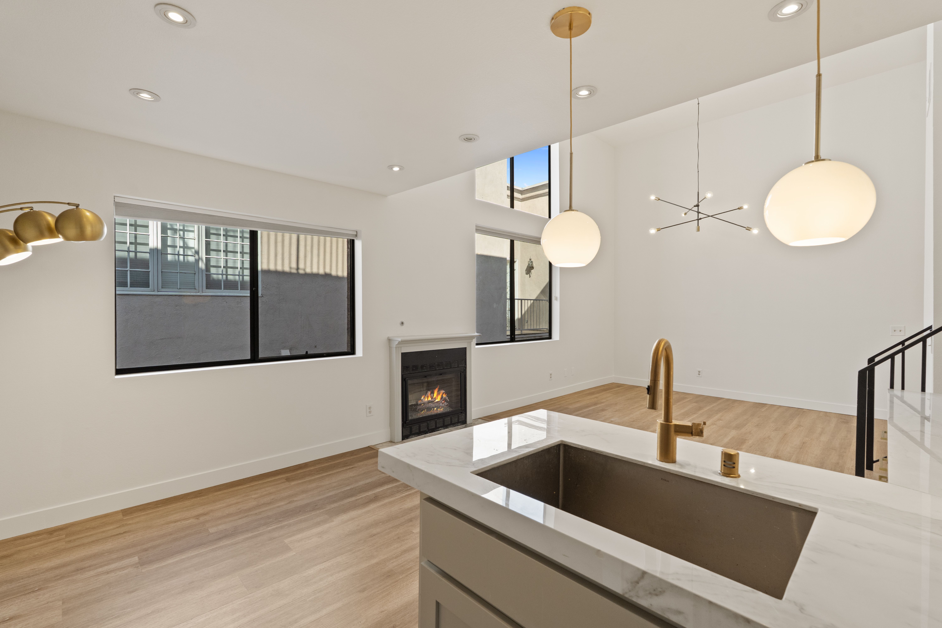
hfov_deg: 96.7
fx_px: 419
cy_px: 314
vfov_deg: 73.7
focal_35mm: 16
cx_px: 471
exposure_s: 1/50
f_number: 8
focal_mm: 16
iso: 1000
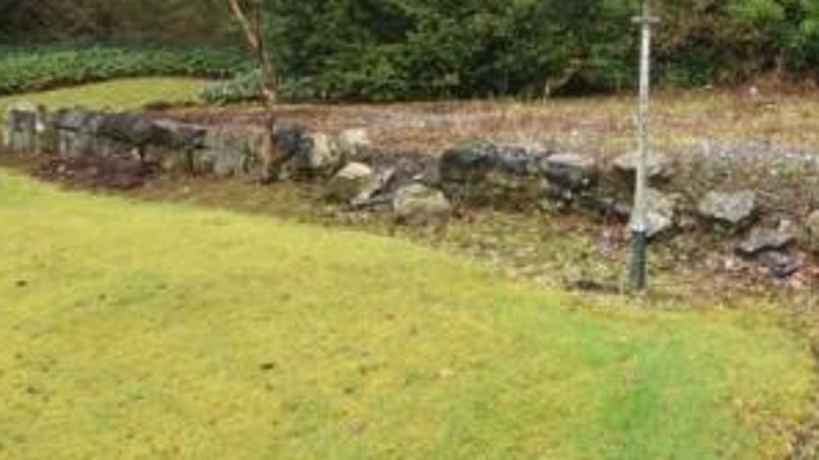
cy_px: -12
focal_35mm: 38
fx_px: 829
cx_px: 691
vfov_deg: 28.9
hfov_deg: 48.6
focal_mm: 11
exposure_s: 1/40
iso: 100
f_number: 5
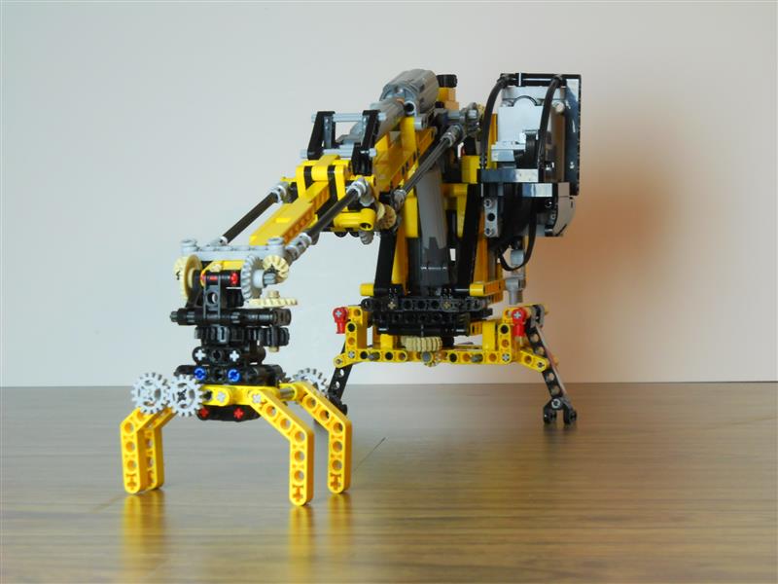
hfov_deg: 21.8
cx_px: 389
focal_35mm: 90
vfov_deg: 16.4
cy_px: 292
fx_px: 2023
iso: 200
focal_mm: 14.9
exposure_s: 1/30
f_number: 4.8
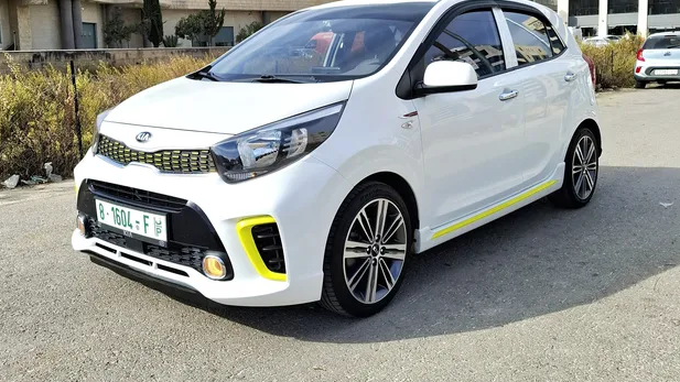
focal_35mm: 26
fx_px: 469
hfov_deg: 71.9
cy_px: 132
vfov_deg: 43.8
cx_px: 334
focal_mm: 5.54
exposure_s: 1/2000
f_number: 1.8
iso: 50
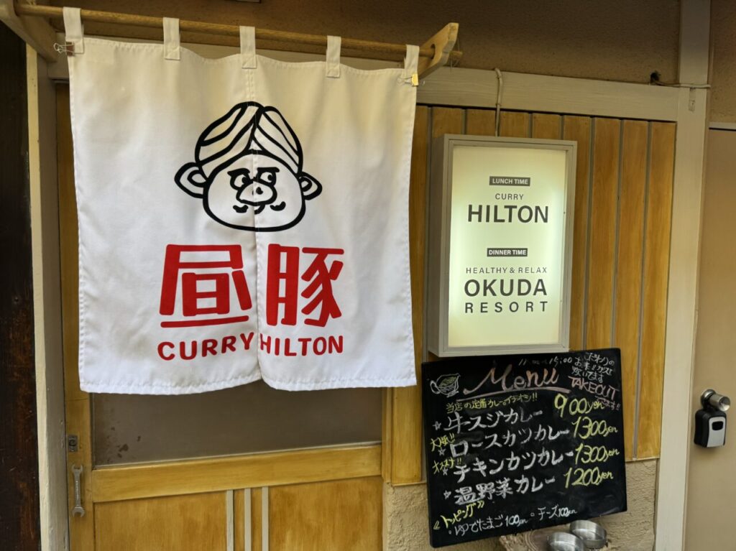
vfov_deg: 56.8
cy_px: 276
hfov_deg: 71.6
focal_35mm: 24
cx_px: 368
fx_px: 510
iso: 80
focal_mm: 6.76
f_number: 1.78
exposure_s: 1/394
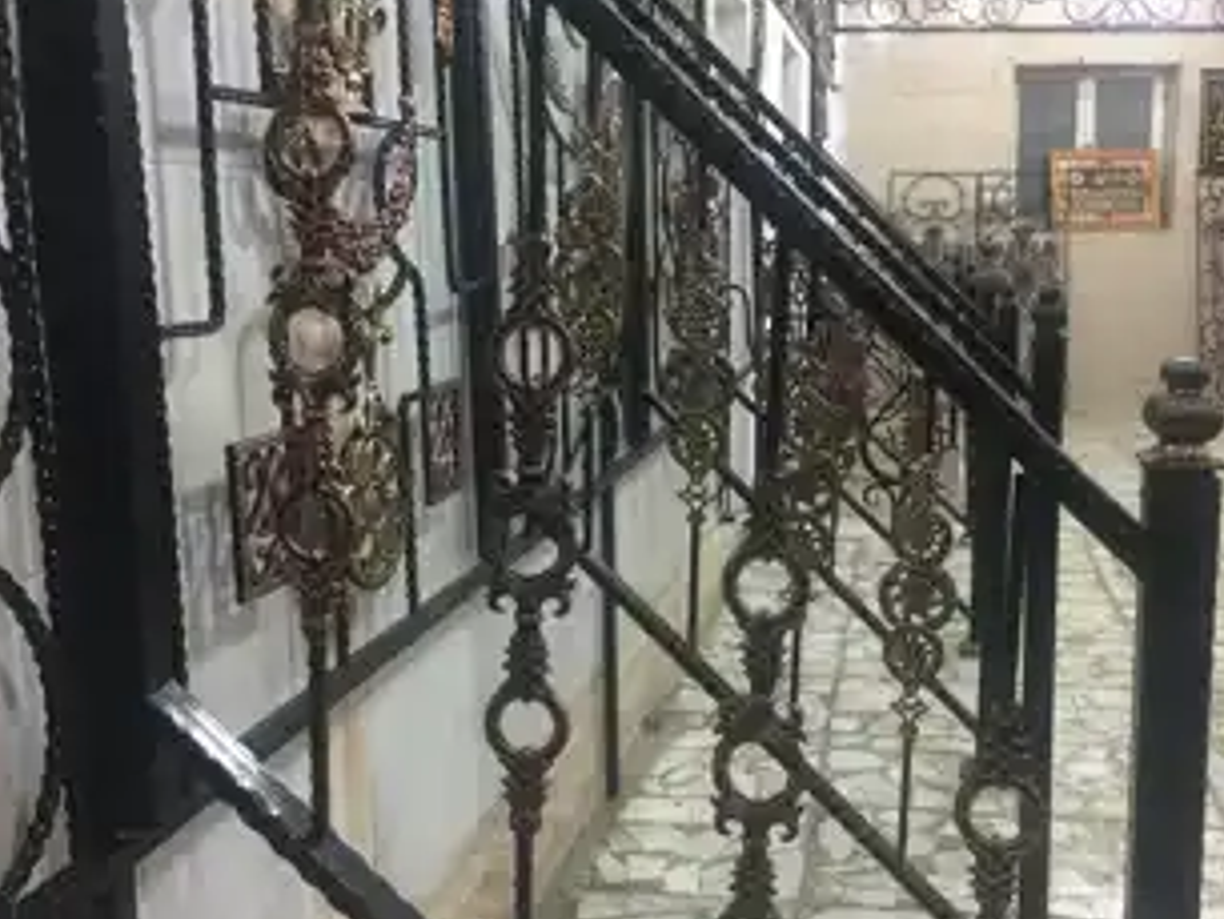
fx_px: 1344
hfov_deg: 48.6
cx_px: 750
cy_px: 462
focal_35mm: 38
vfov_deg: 37.7
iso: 80
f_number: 2.2
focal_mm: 4.15
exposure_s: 1/17
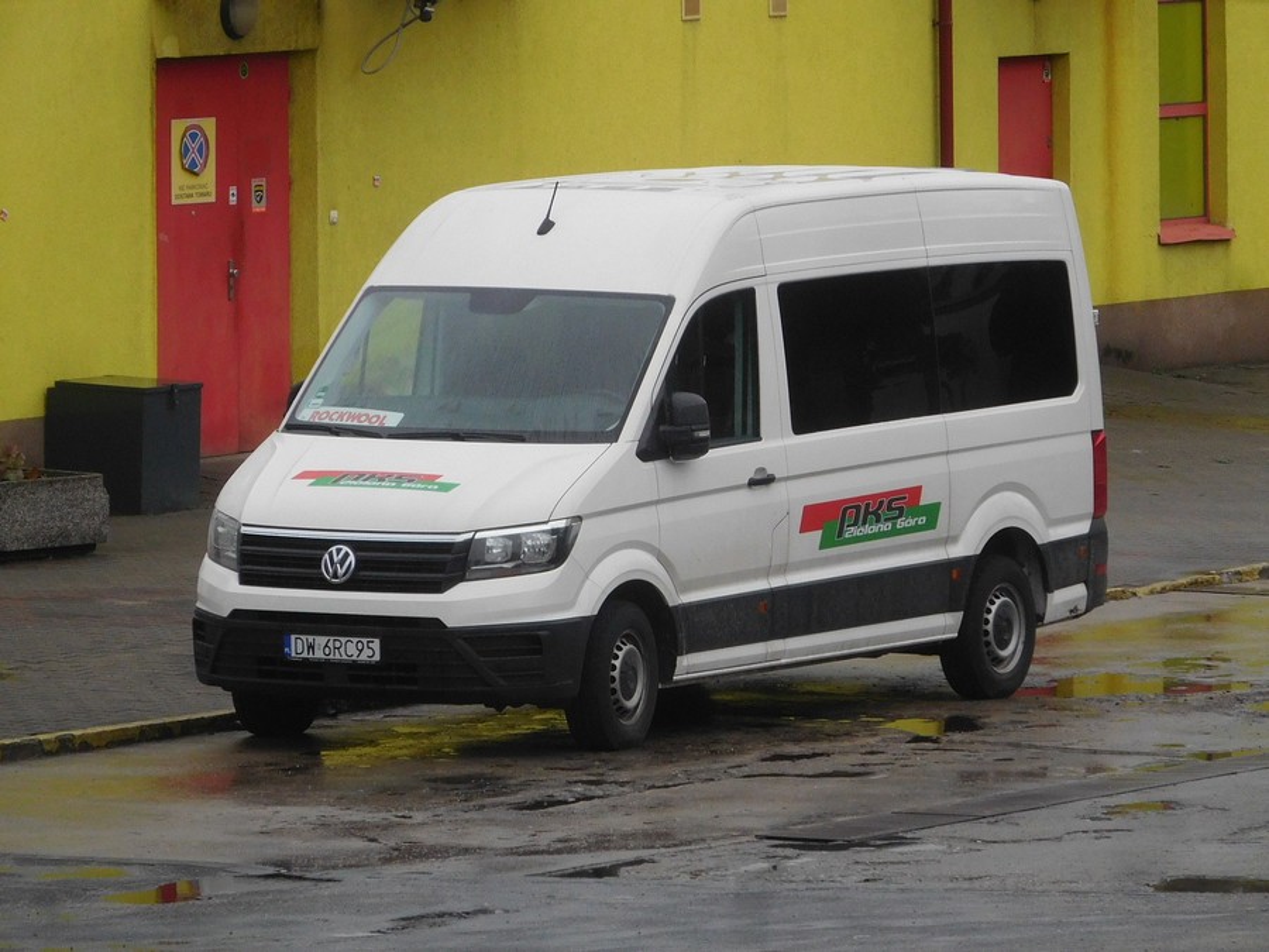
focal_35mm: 320
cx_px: 634
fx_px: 11731
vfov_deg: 4.6
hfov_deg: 6.2
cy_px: 476
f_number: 5.9
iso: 320
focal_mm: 57.1
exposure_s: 1/250
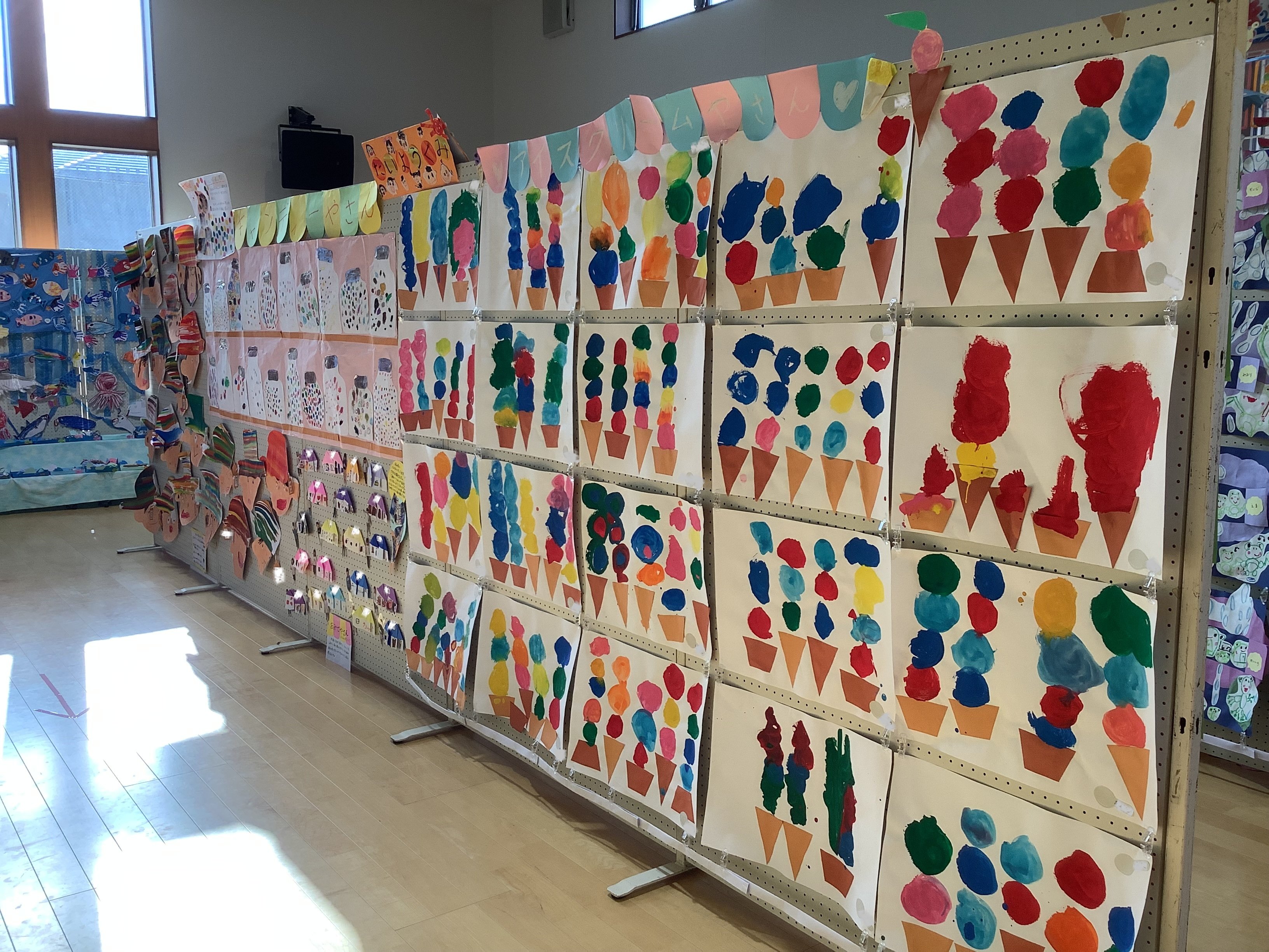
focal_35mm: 31
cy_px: 476
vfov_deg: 45.4
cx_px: 634
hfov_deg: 58.4
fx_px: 1136
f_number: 2.4
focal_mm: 3.3
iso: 40
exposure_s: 1/120
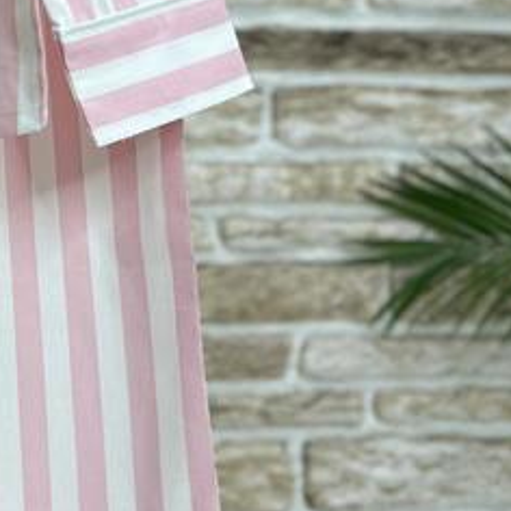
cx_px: -95
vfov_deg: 23.6
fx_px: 1202
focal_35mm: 72
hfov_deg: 22.2
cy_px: 104
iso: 64
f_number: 1.78
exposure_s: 1/100
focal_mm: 6.86
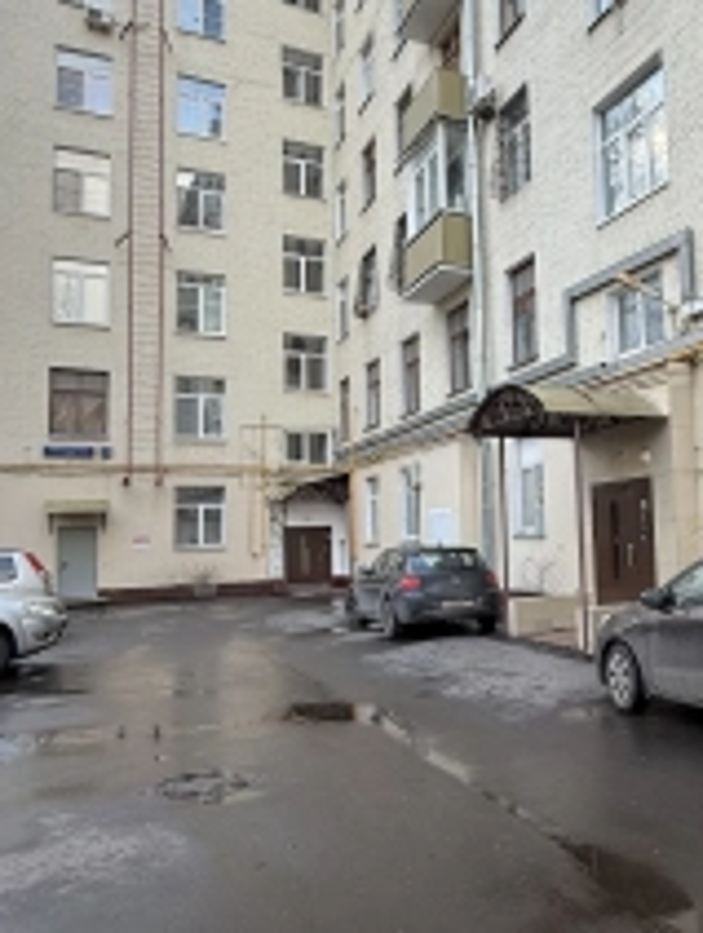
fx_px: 837
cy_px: 464
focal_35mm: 31
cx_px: 550
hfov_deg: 43.7
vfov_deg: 58.3
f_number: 2.2
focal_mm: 2.22
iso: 50
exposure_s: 1/114
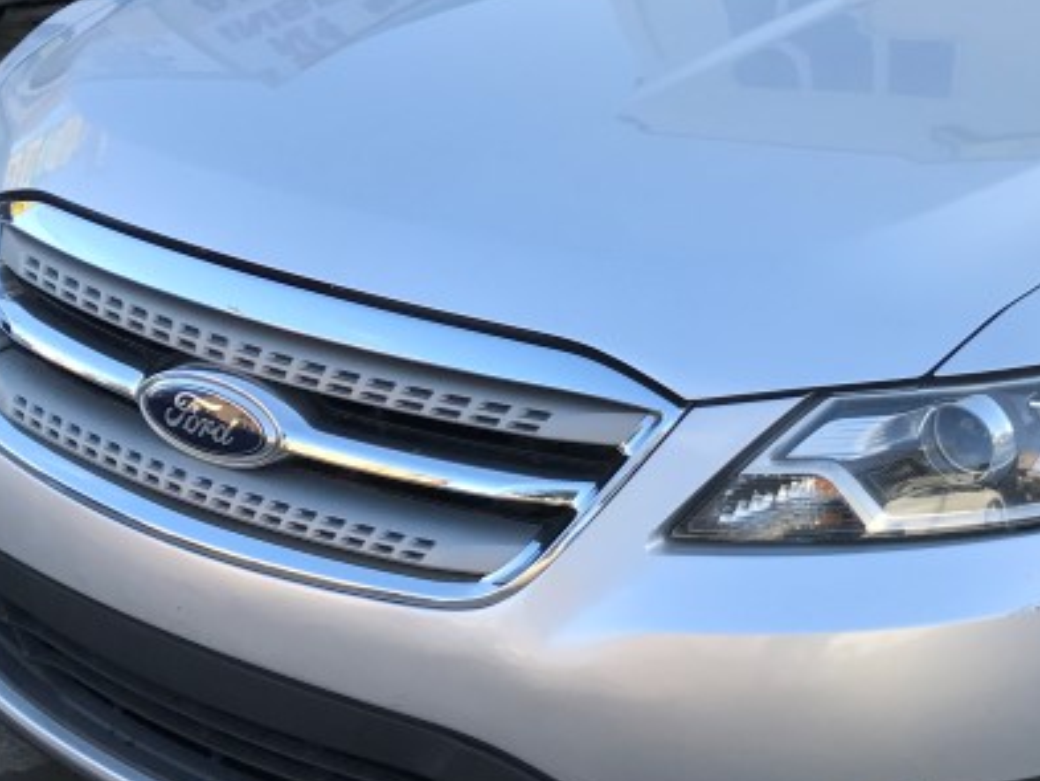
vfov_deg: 20.1
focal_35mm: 73
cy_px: 267
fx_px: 2194
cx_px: 770
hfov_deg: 26.4
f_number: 1.8
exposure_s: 1/351
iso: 20
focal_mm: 3.99
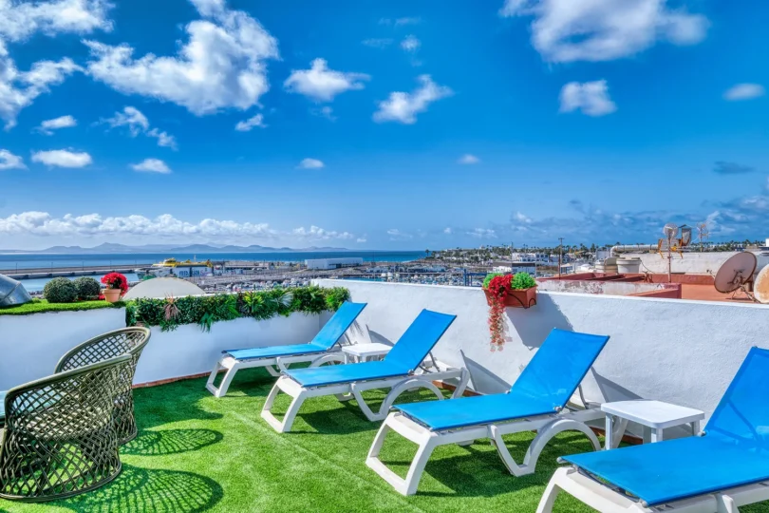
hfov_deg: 73.7
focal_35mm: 24
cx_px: 384
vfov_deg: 53.1
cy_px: 256
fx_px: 513
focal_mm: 16
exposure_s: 1/125
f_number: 11
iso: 125
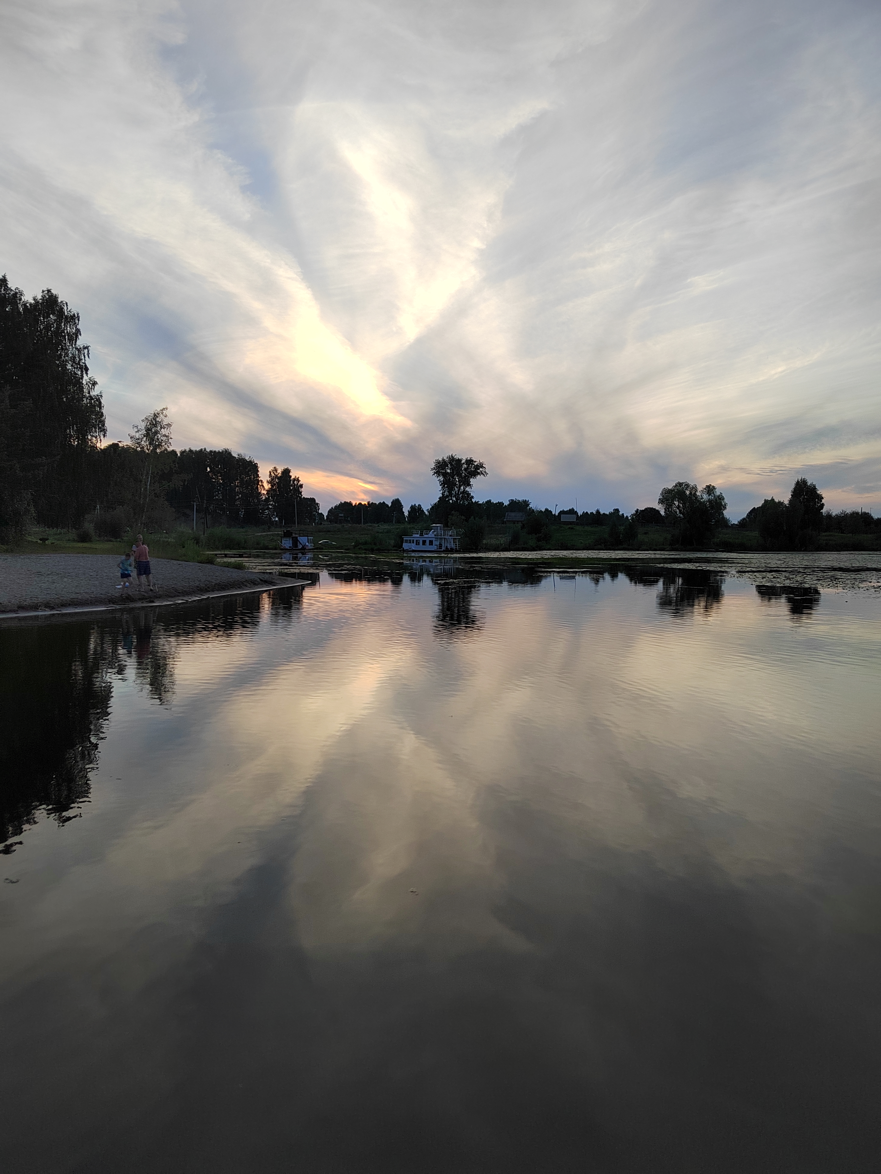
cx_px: 440
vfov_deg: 73.9
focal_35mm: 23
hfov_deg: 58.9
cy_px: 587
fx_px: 780
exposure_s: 1/633
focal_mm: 5.52
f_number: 1.9
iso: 400
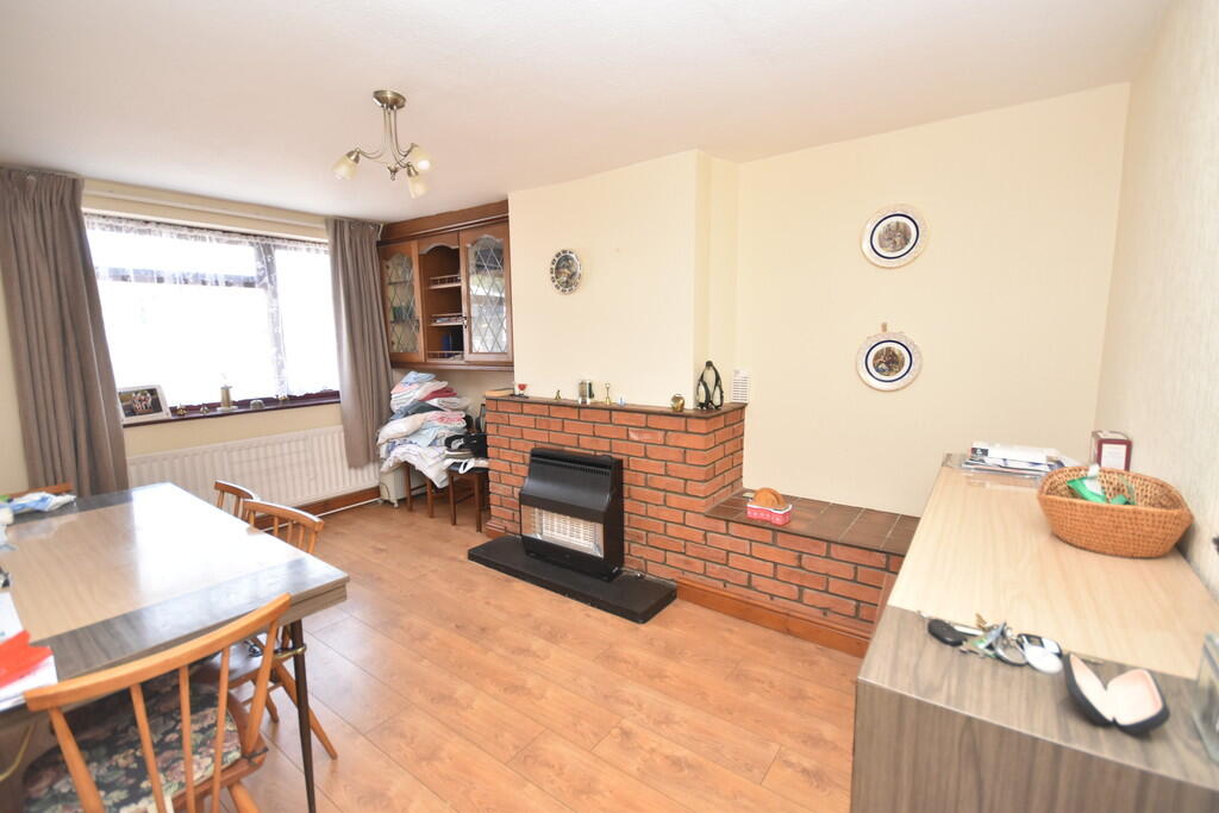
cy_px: 406
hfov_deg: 100.4
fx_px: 508
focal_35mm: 15
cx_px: 610
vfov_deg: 77.3
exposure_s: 1/160
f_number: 4.5
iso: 800
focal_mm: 10
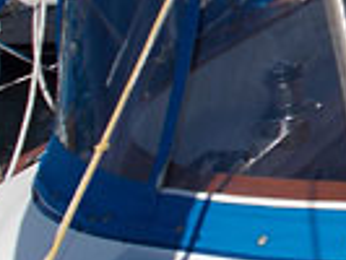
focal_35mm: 128
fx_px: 1281
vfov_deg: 11.2
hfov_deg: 14.2
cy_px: -118
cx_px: 549
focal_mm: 6
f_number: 9.2
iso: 80
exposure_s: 1/250
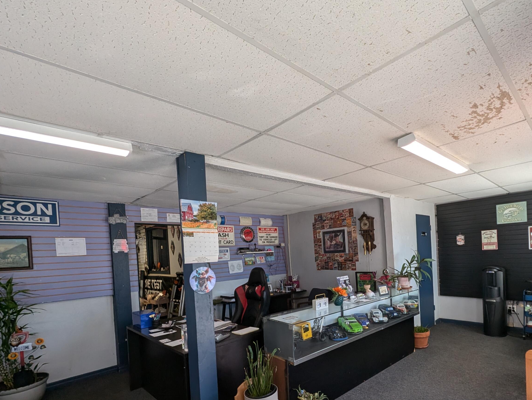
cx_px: 316
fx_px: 262
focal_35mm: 17
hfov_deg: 89.9
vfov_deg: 73.0
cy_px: 260
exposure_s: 1/120
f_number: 2.2
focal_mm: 1.95
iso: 137
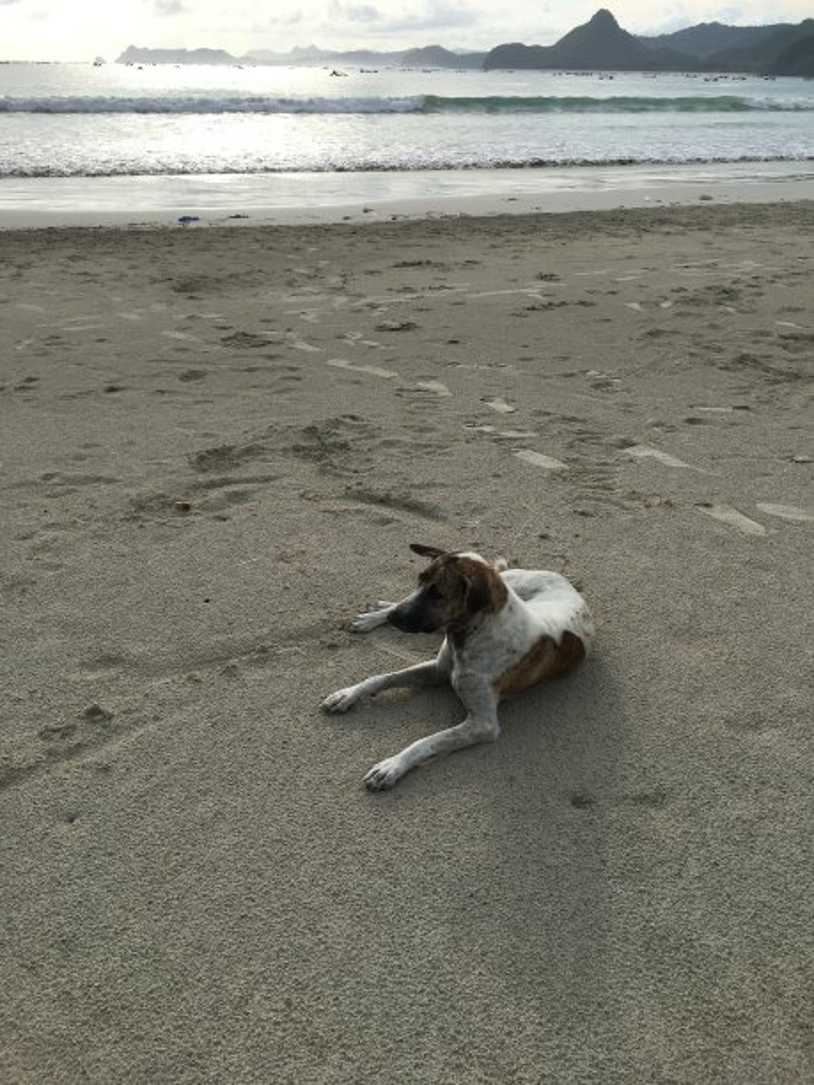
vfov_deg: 61.7
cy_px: 542
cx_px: 407
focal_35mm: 29
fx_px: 909
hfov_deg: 48.2
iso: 25
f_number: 2.2
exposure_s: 1/938
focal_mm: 4.15
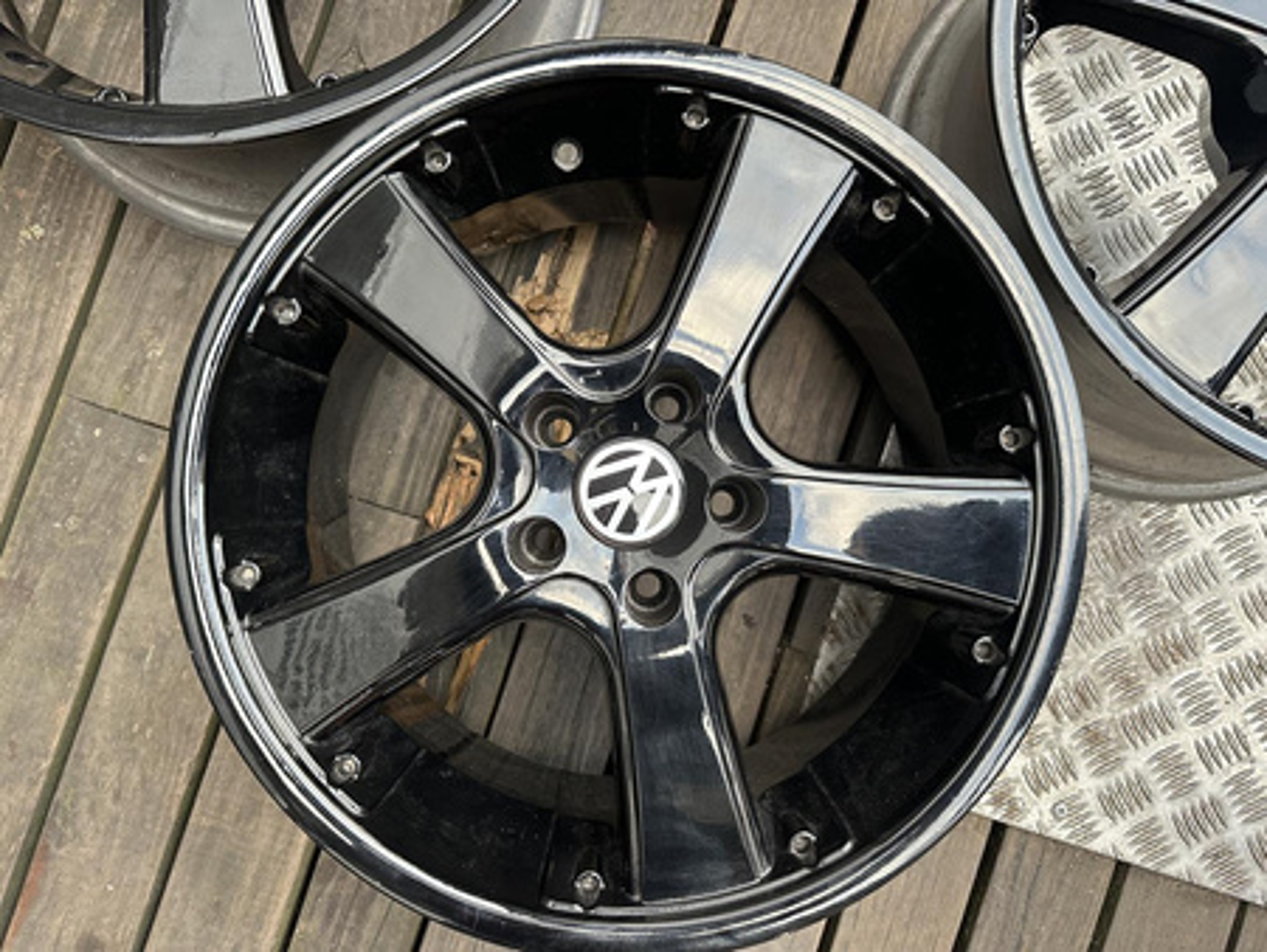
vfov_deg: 56.9
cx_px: 634
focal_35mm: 24
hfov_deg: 71.6
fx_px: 879
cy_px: 476
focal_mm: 6.86
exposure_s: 1/77
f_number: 1.78
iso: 250
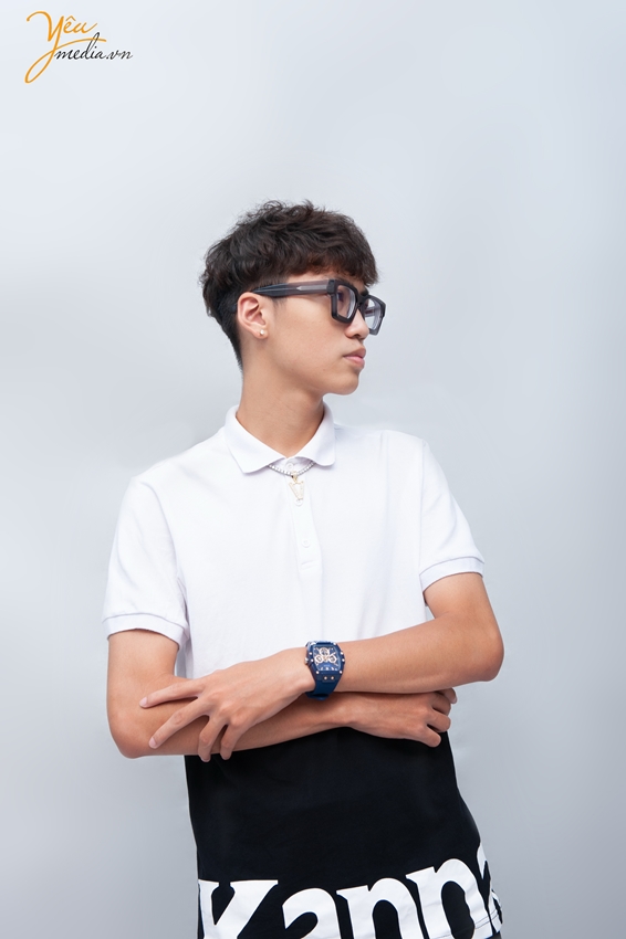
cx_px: 313
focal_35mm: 48
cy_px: 470
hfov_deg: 28.1
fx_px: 1253
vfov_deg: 41.1
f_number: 4
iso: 320
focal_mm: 48
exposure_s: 1/160
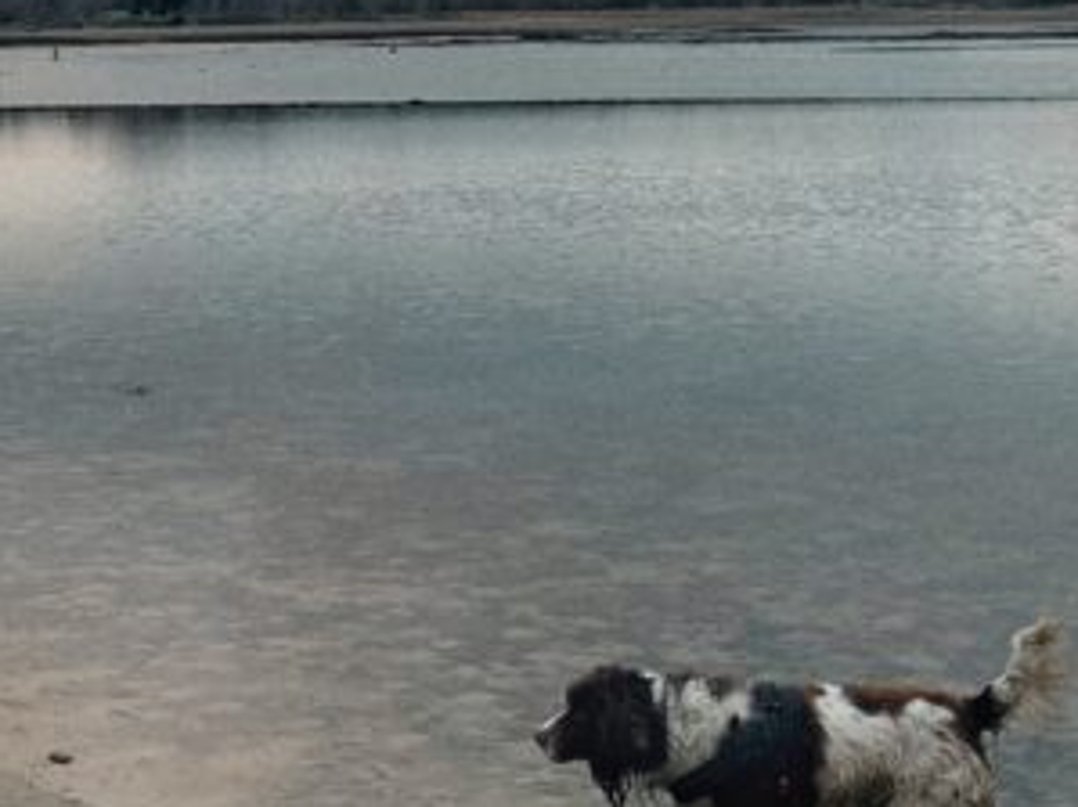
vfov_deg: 16.3
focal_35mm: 89
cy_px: 11
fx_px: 2770
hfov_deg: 21.7
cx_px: 169
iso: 25
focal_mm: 4.25
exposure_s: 1/135
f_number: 1.8
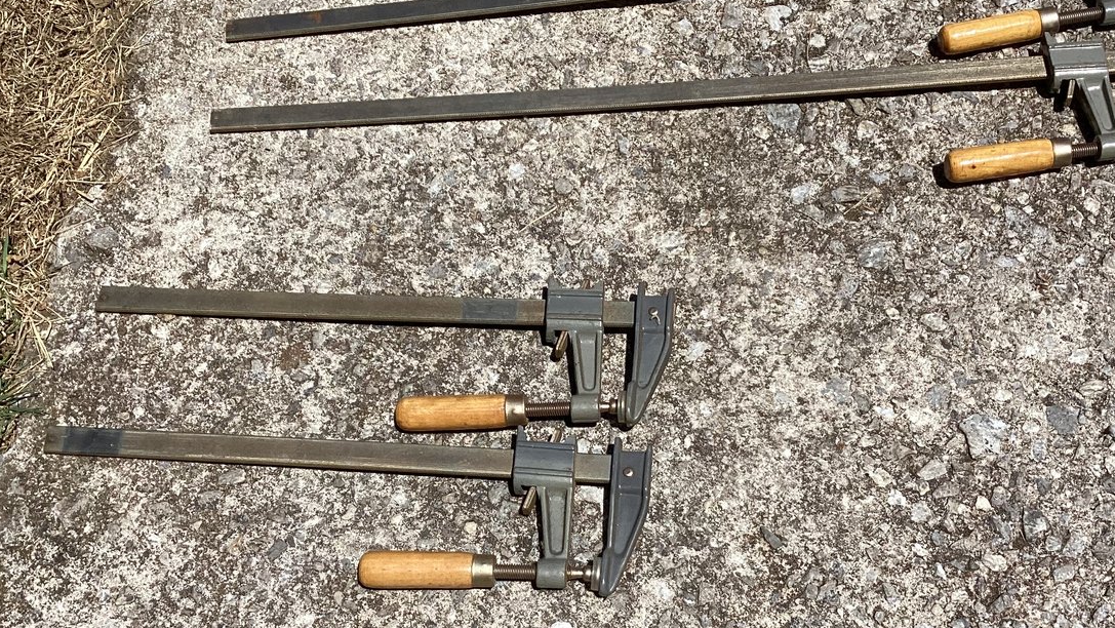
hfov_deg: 43.7
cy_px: 408
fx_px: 1390
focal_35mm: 47
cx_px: 586
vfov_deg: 25.3
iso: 25
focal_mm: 3.3
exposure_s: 1/2469
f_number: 2.4
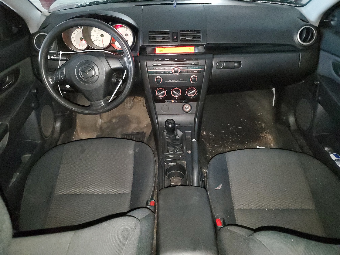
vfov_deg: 53.1
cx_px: 170
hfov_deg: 67.3
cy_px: 128
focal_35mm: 26
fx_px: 255
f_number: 1.5
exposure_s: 1/14
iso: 1029
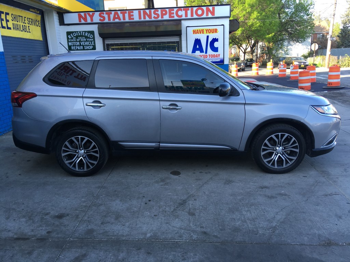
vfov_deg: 48.2
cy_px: 131
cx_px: 175
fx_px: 293
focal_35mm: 29
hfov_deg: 61.7
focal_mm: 4.15
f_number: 2.2
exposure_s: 1/154
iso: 25
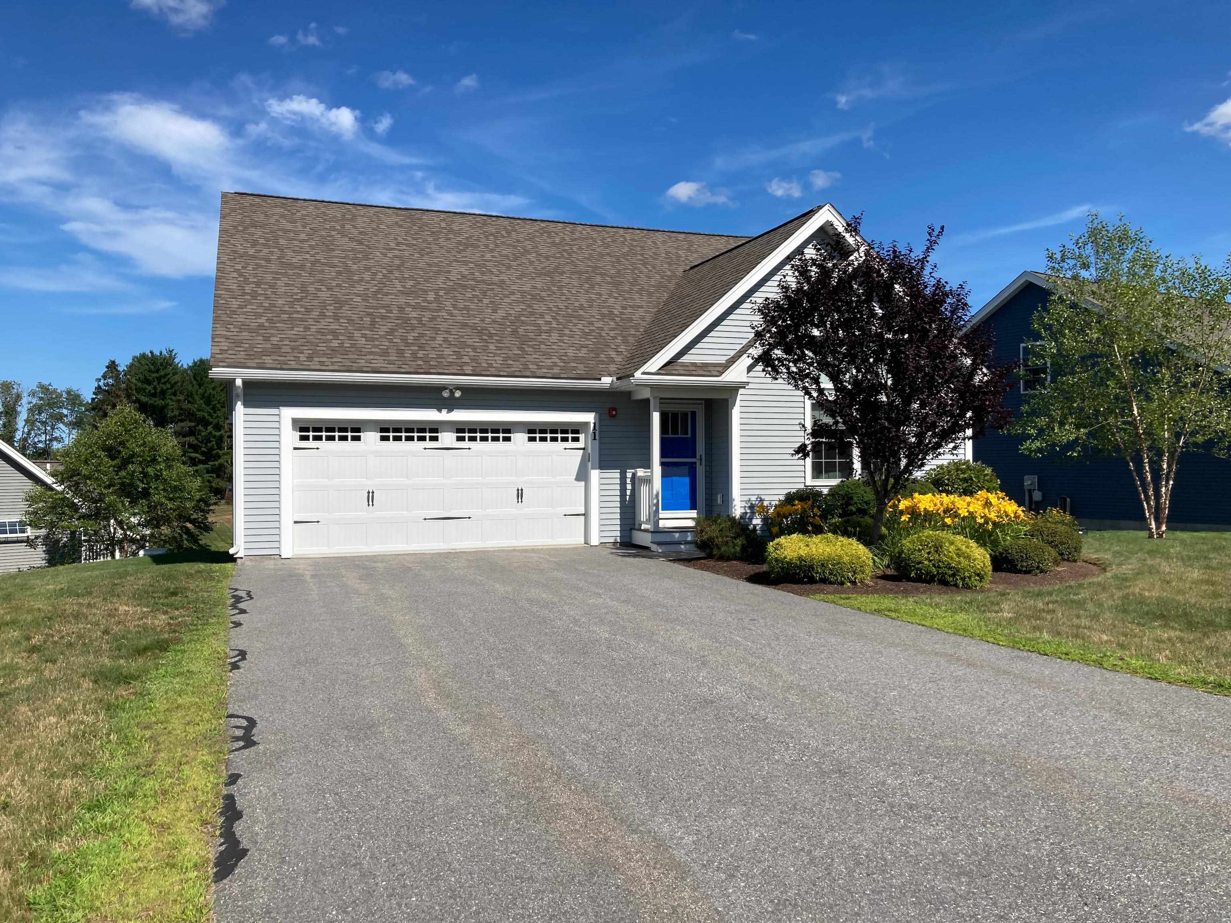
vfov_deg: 49.7
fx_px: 996
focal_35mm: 28
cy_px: 462
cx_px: 616
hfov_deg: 63.4
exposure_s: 1/2857
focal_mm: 3.99
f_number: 1.8
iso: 25
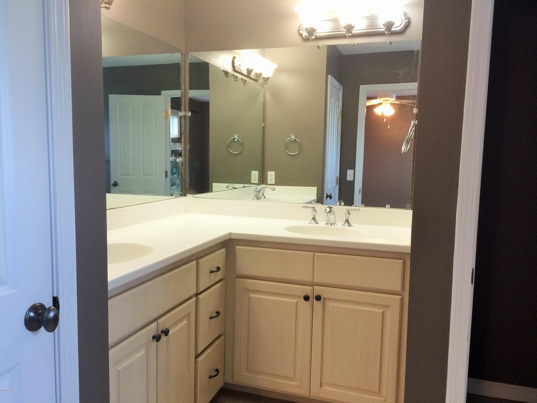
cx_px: 268
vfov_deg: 48.2
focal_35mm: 29
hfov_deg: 61.7
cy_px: 202
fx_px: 450
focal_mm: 4.15
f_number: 2.2
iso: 80
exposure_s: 1/30
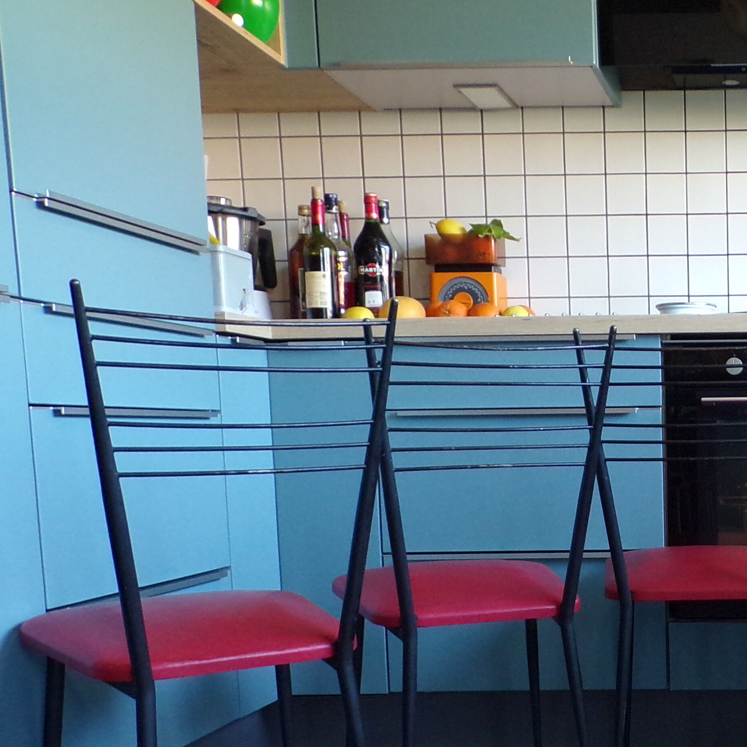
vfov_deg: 31.6
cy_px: 558
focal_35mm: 53
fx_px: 1294
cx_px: 799
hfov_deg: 29.4
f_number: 3
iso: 200
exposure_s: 1/20
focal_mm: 4.3
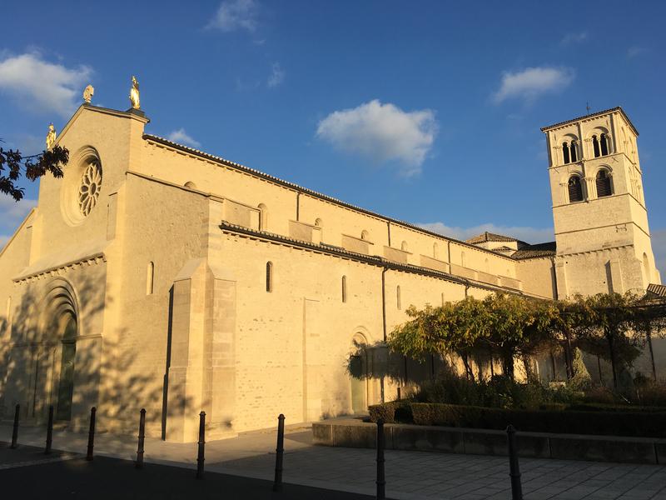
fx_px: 558
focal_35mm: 29
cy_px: 250
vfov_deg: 48.2
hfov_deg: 61.7
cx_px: 333
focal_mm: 4.15
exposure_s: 1/1603
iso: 25
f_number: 2.2
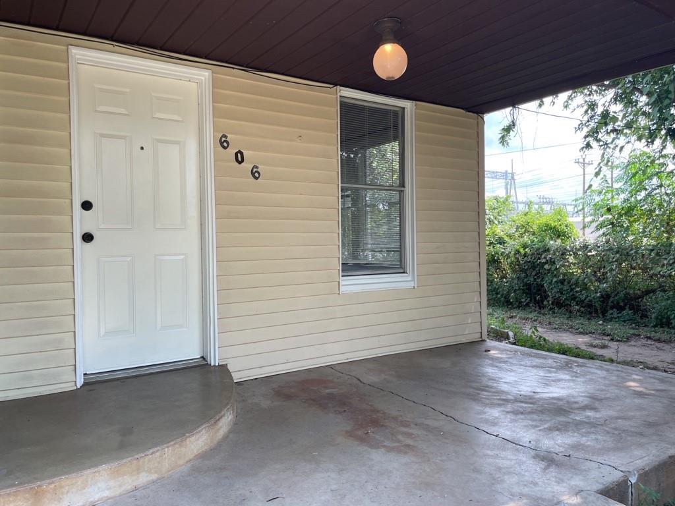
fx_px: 507
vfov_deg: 53.1
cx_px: 338
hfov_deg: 67.3
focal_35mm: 26
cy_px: 253
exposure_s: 1/370
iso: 32
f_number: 1.6
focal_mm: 4.2
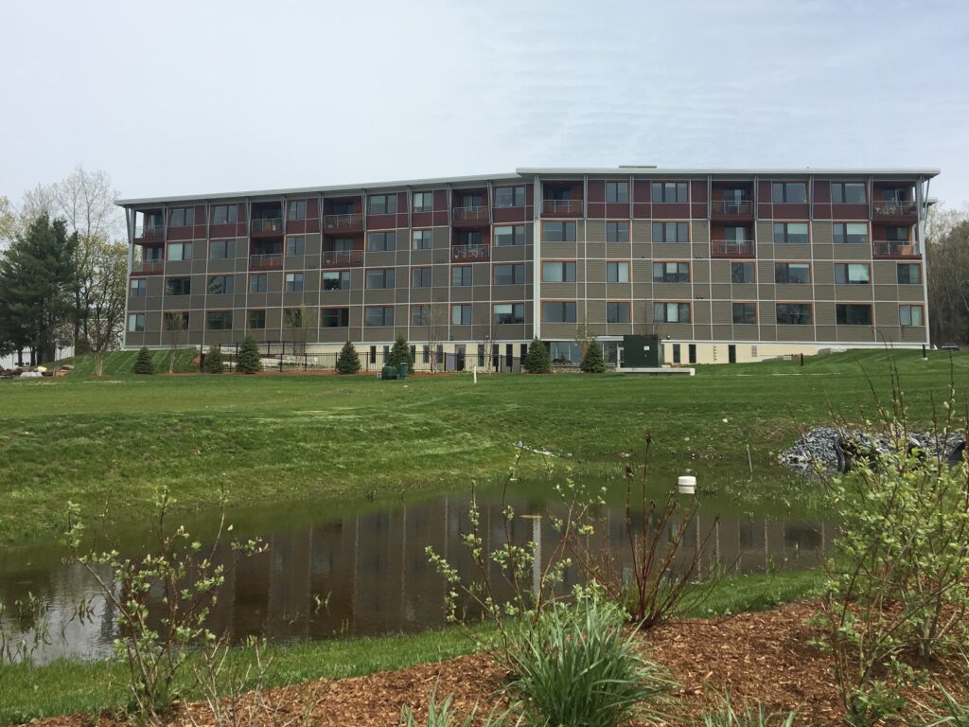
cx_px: 484
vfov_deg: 48.2
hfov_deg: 61.7
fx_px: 812
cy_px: 364
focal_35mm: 29
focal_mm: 4.15
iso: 25
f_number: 2.2
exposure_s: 1/2137
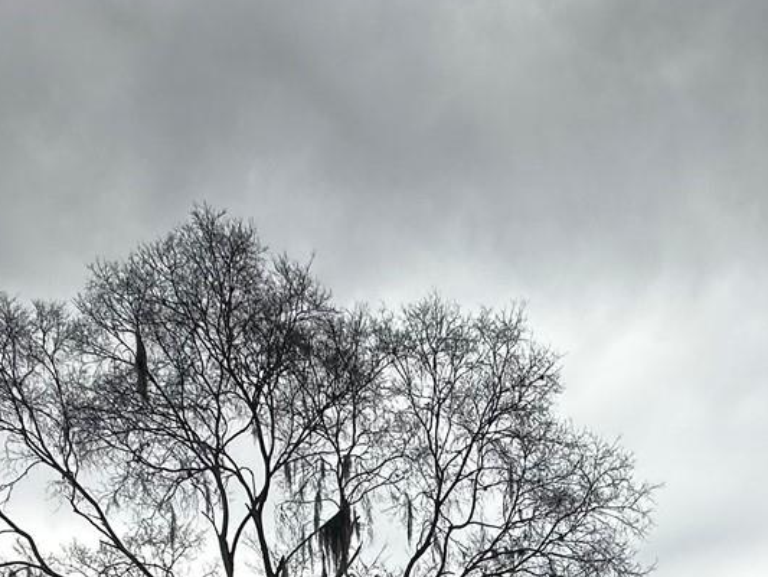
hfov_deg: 44.5
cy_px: 851
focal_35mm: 42
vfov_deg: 26.0
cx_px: 474
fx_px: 932
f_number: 2.2
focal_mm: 2.22
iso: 40
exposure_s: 1/584
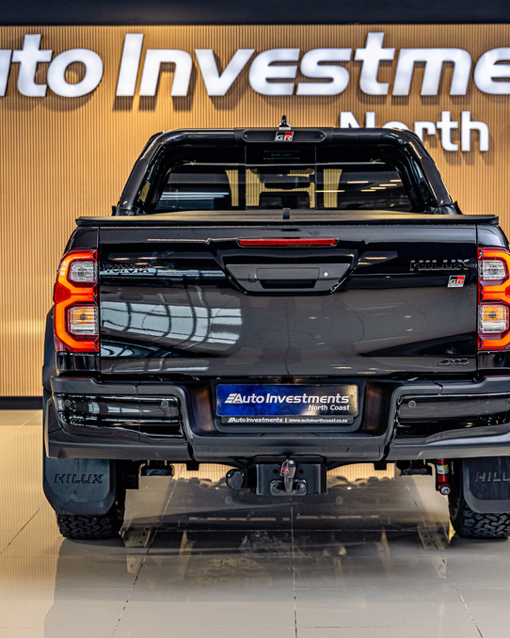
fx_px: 1604
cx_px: 280
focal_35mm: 85
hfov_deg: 18.1
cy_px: 320
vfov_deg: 22.5
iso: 500
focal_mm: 60
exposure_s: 1/100
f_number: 4
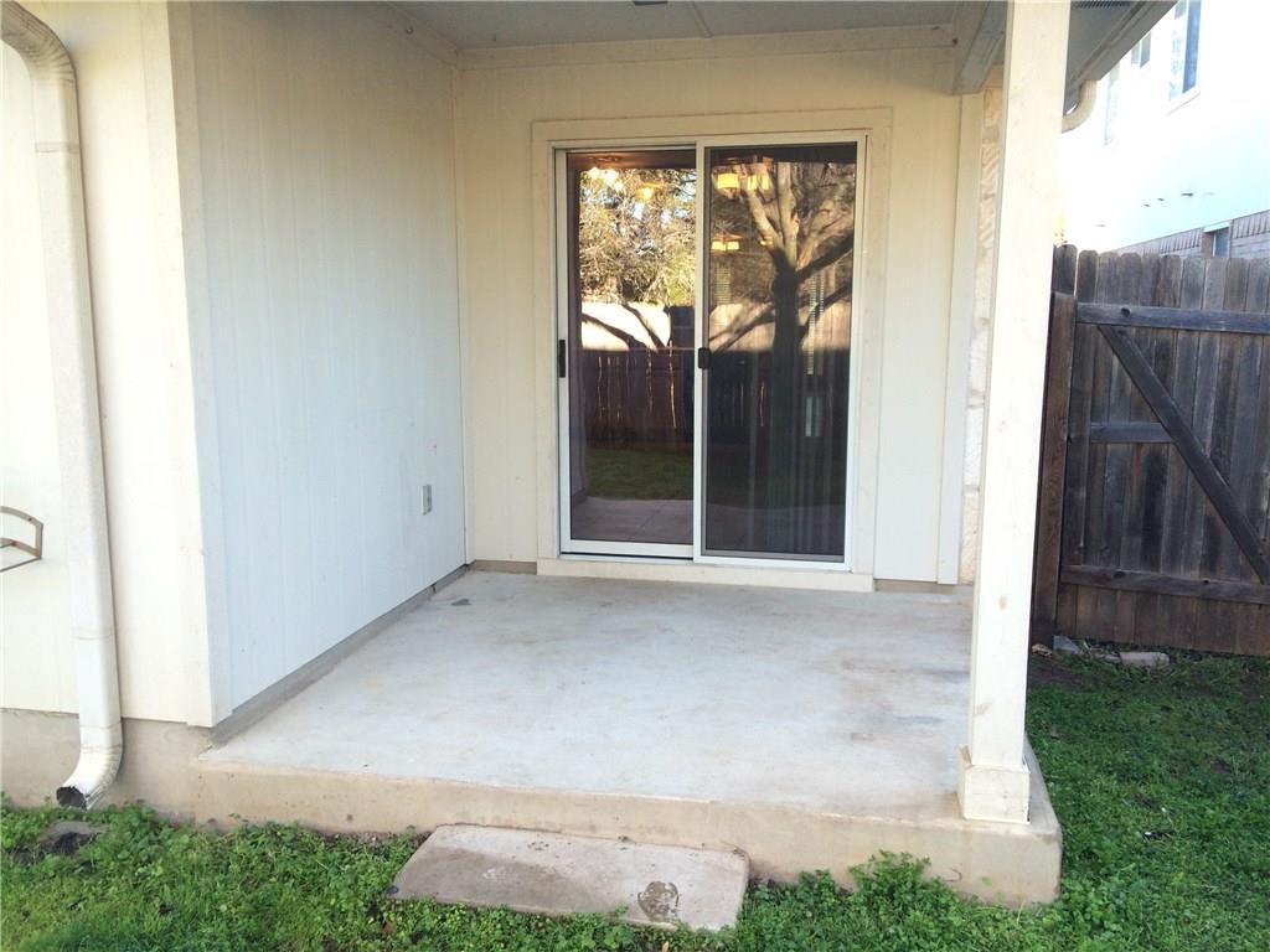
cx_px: 635
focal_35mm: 29
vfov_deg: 48.2
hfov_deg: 61.7
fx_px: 1064
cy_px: 476
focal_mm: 4.15
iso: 40
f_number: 2.2
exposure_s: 1/120
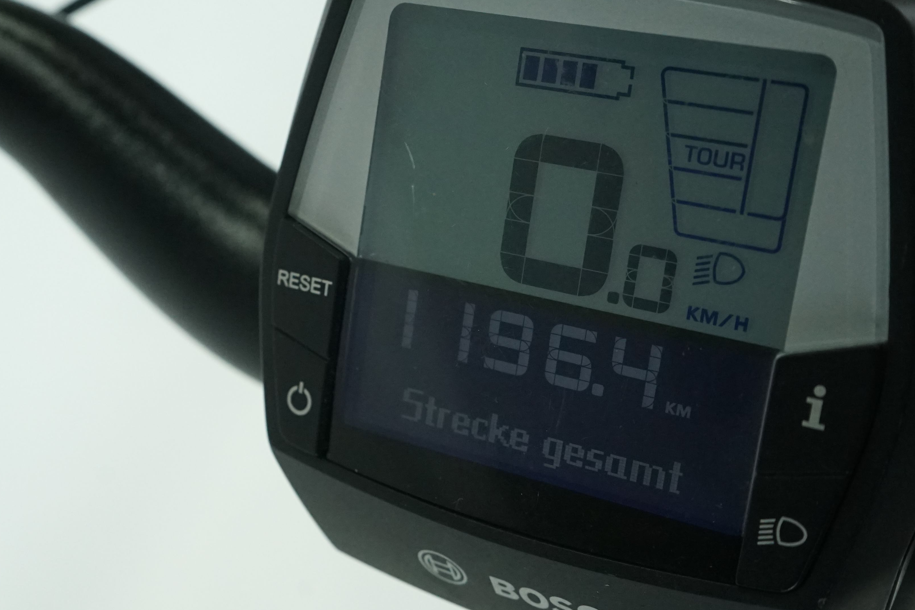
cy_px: 332
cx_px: 125
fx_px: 1652
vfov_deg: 20.9
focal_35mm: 65
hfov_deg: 29.9
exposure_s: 1/200
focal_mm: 35
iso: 2500
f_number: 8
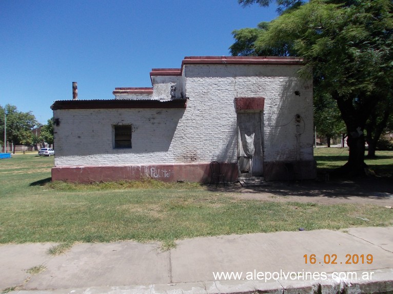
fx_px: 318
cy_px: 147
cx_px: 196
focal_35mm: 28
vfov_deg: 49.7
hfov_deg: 63.5
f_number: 5.4
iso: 80
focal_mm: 4
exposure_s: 1/400
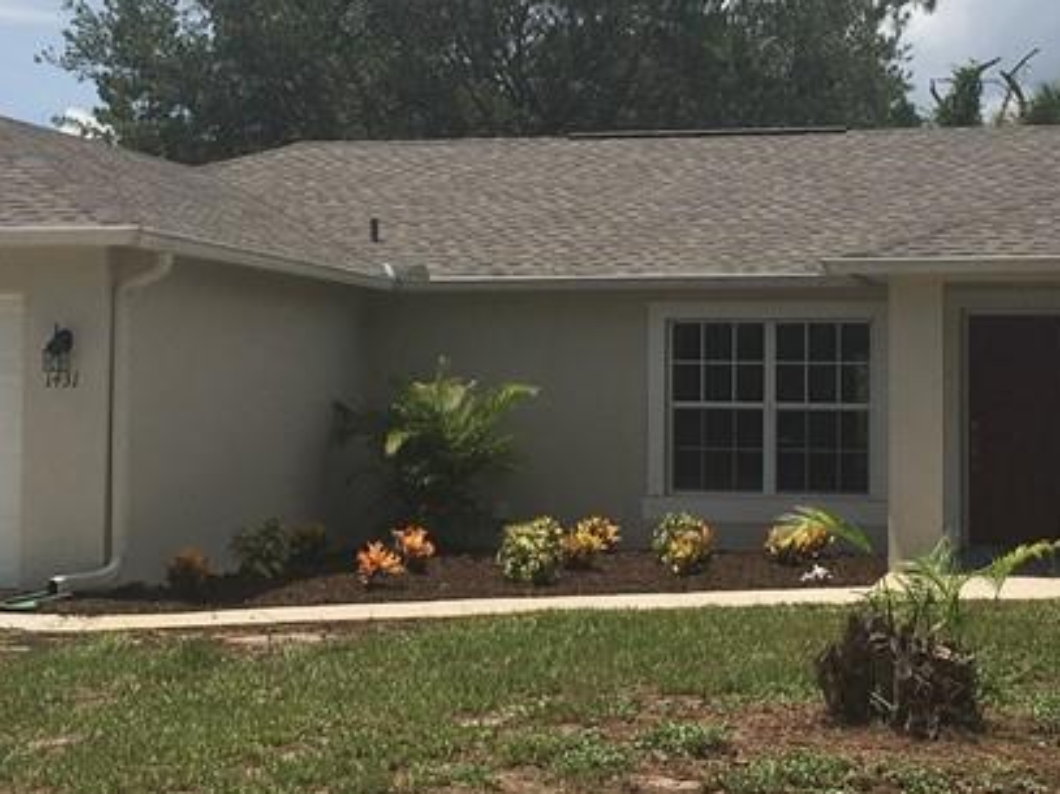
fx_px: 2235
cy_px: 328
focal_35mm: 73
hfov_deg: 26.7
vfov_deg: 20.1
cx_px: 576
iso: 25
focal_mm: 4.15
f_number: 2.2
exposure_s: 1/2747
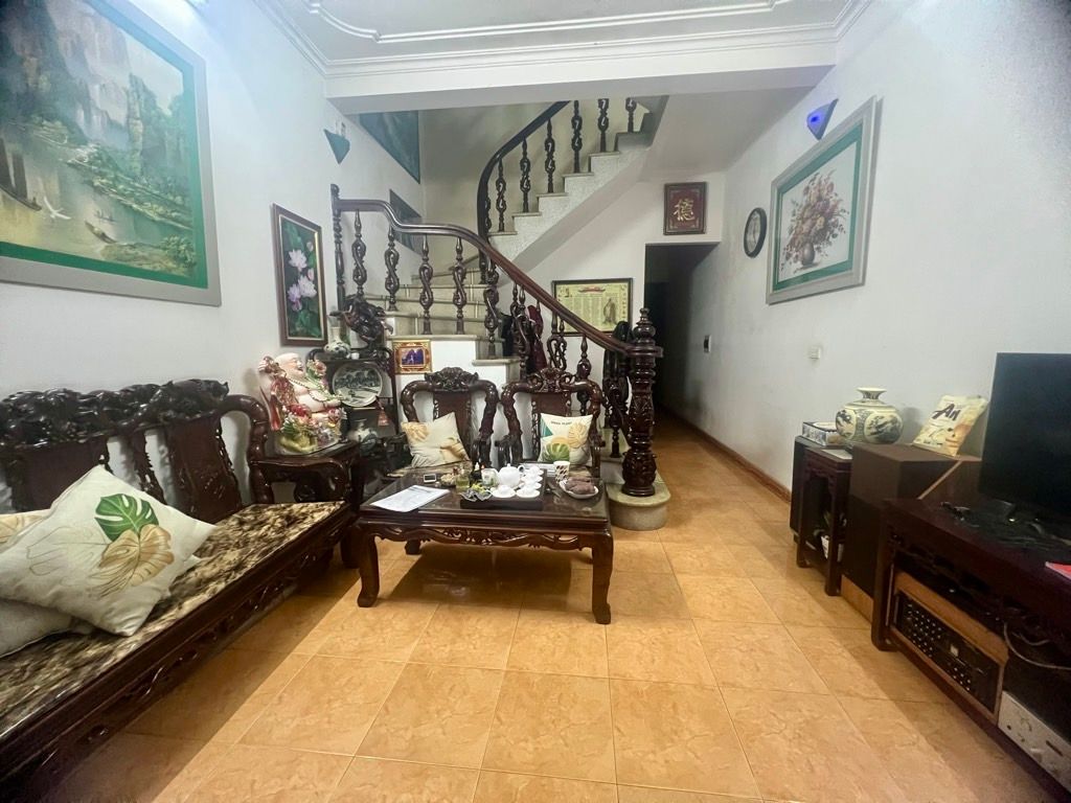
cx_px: 536
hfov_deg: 106.2
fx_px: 402
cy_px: 402
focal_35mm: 13
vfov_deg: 89.9
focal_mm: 1.57
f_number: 1.8
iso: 1000
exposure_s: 1/54
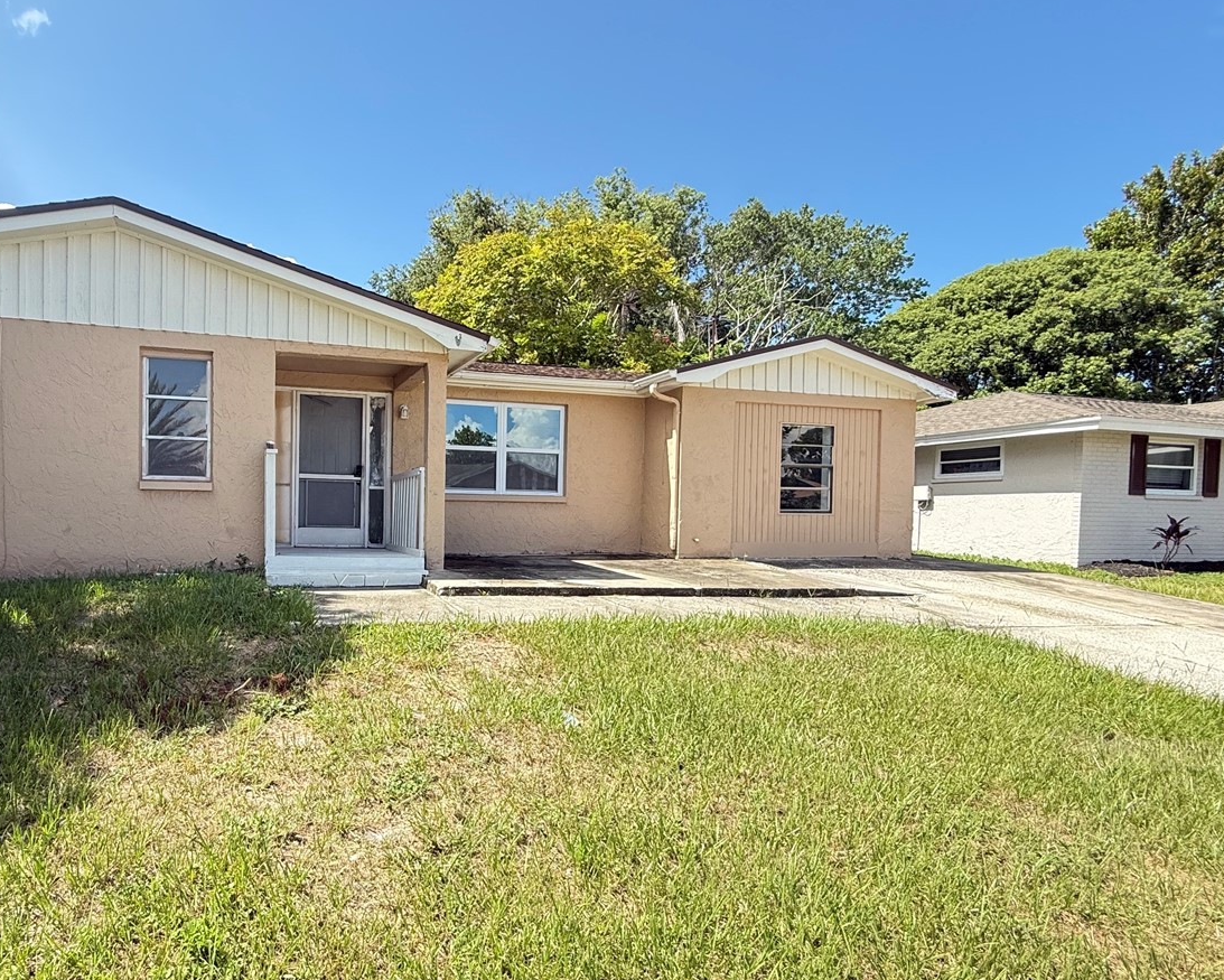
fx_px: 725
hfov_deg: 78.4
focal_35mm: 20
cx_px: 433
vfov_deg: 68.0
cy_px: 539
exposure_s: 1/579
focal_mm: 2.22
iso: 64
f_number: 2.2
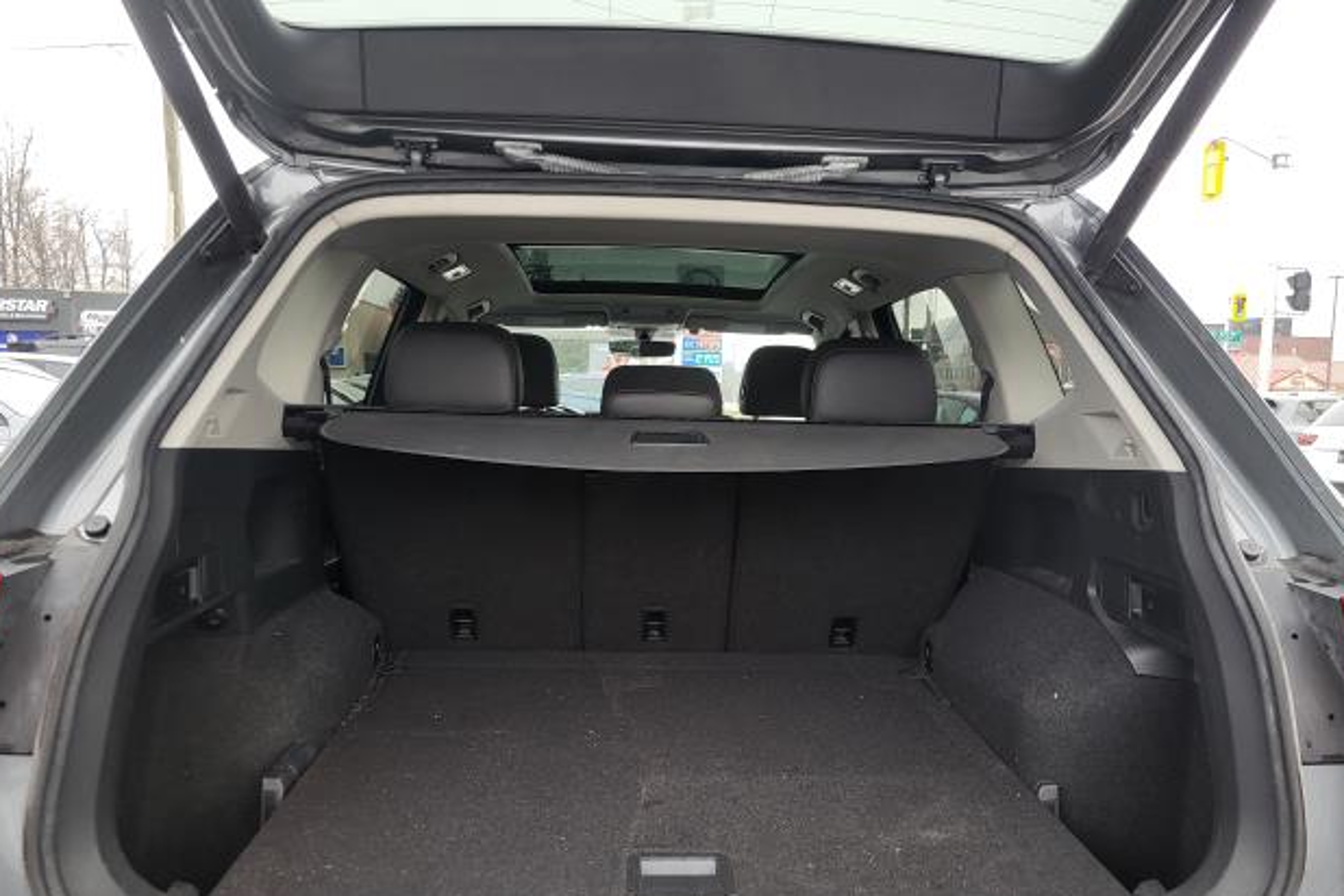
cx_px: 672
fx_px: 1045
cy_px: 505
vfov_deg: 46.3
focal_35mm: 28
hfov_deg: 65.5
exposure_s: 1/120
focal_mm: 5.4
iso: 80
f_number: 1.8
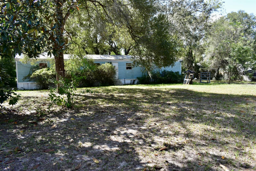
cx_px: 128
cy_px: 86
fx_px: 192
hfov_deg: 67.4
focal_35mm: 27
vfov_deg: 47.9
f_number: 10
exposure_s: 1/160
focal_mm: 18
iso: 400
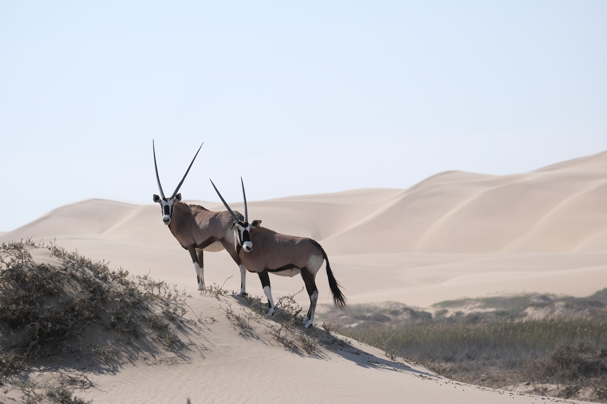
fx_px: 2782
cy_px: 202
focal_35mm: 165
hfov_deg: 12.5
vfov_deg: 8.3
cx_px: 304
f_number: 4.2
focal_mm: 110.3
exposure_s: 1/1300
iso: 160
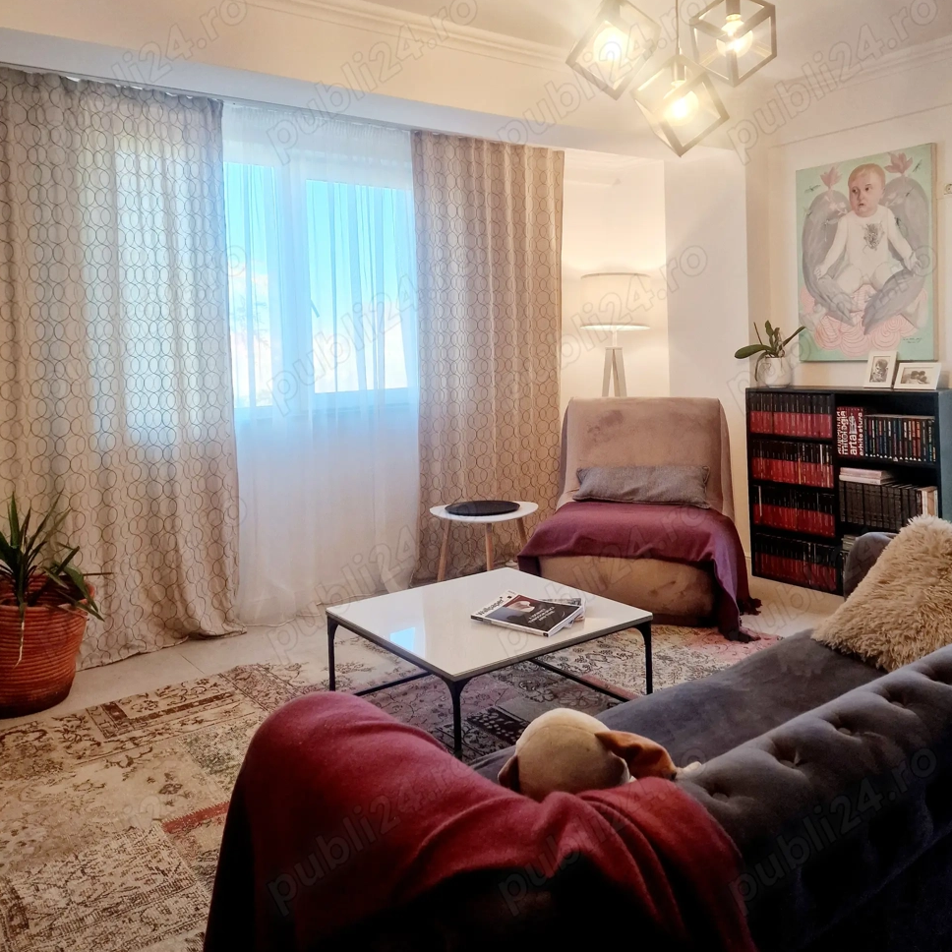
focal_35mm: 28
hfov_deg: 57.3
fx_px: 871
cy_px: 378
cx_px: 486
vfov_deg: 56.8
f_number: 1.8
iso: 160
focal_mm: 6.4
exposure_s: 1/182
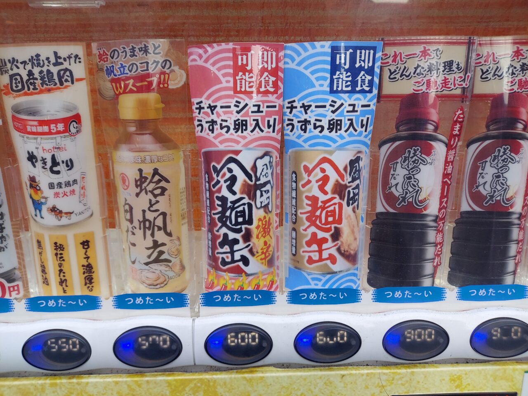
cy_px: 198
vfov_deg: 54.9
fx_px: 381
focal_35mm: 25
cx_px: 264
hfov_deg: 69.4
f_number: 2
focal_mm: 4.6
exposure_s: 1/171
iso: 50
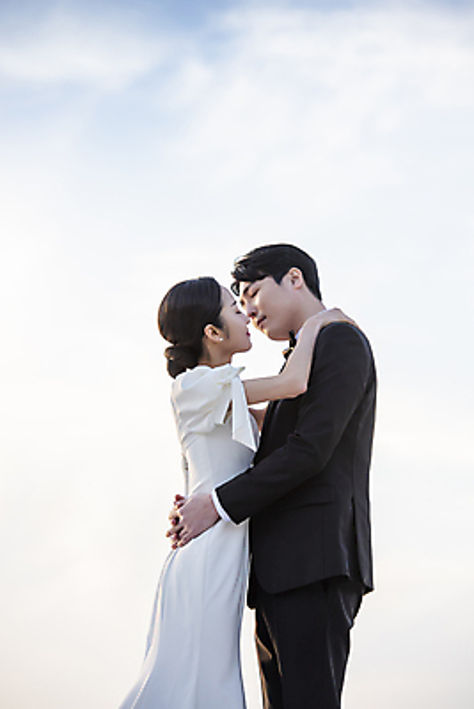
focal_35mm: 135
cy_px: 354
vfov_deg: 15.2
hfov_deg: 10.2
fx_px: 2664
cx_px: 237
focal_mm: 135
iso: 400
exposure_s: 1/400
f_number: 4.5
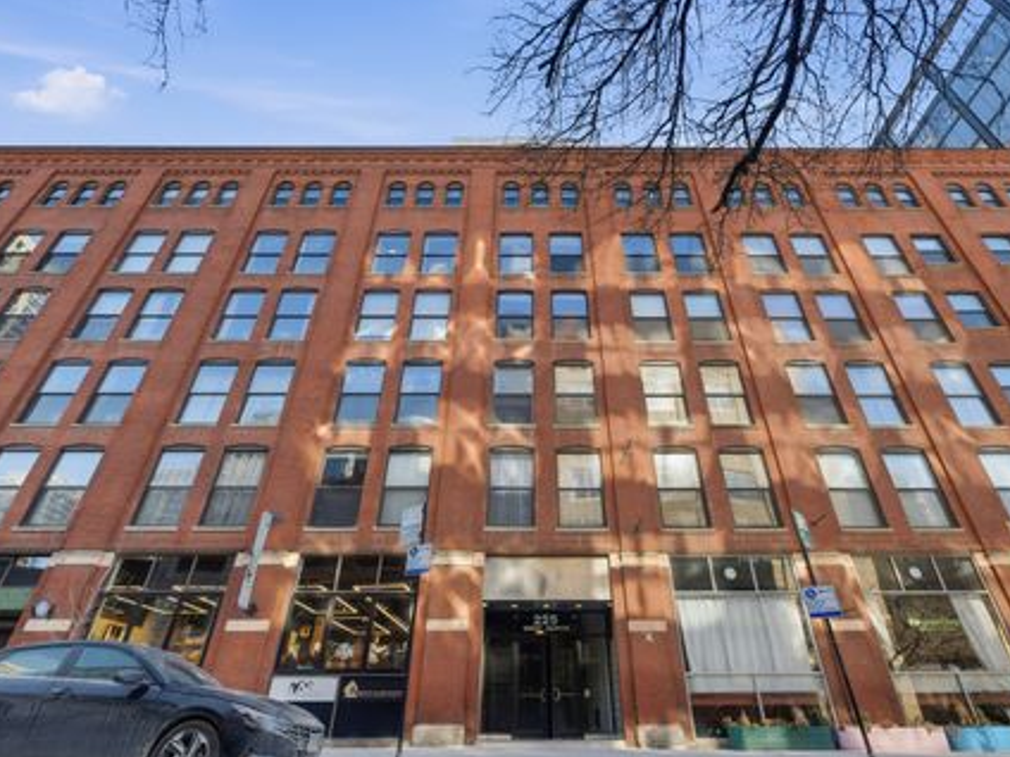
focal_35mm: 17
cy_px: 375
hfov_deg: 91.0
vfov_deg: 74.7
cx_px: 529
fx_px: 496
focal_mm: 10
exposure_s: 1/6000
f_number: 5.6
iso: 1250
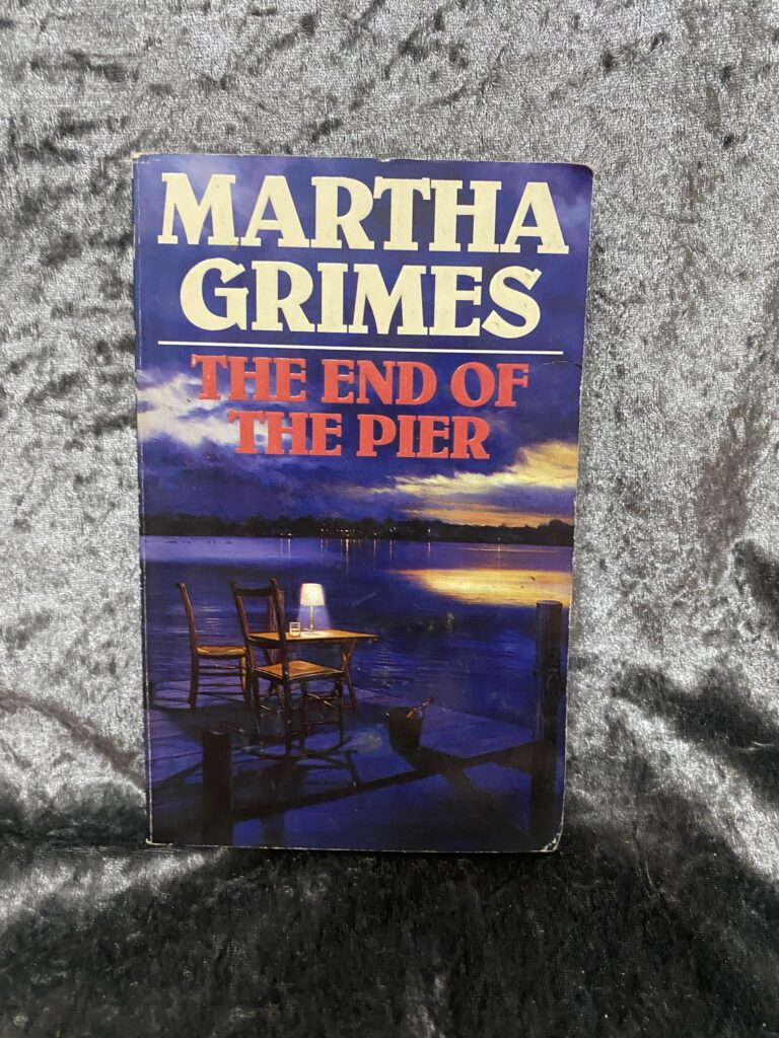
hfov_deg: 53.1
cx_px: 390
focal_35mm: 26
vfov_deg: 67.3
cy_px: 519
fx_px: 780
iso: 640
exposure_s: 1/36
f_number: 1.8
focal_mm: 4.25
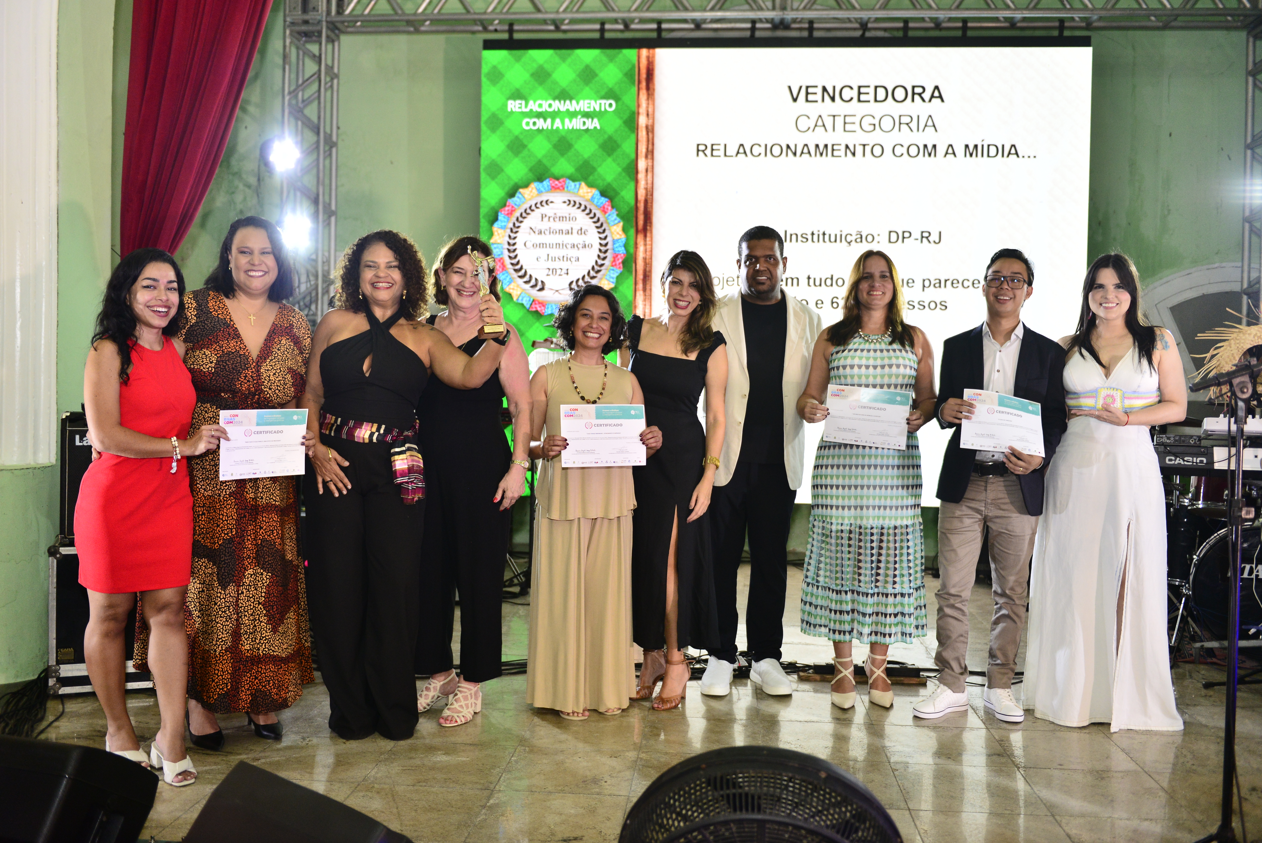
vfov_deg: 41.1
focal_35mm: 32
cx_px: 631
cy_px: 422
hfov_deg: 58.7
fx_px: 1122
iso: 1000
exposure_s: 1/160
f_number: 2.8
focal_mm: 32
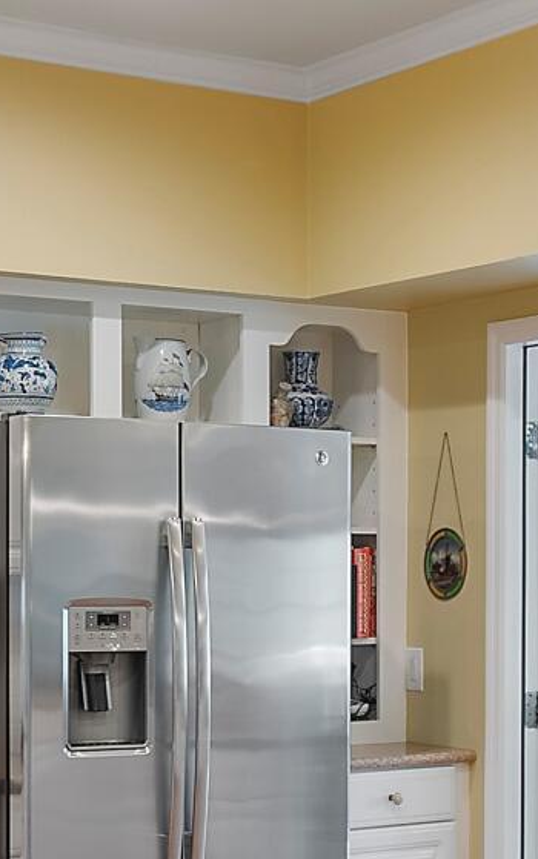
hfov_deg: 15.8
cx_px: 420
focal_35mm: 82
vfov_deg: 24.9
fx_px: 1921
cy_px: 650
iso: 100
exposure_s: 1/5
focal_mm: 10
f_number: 4.5
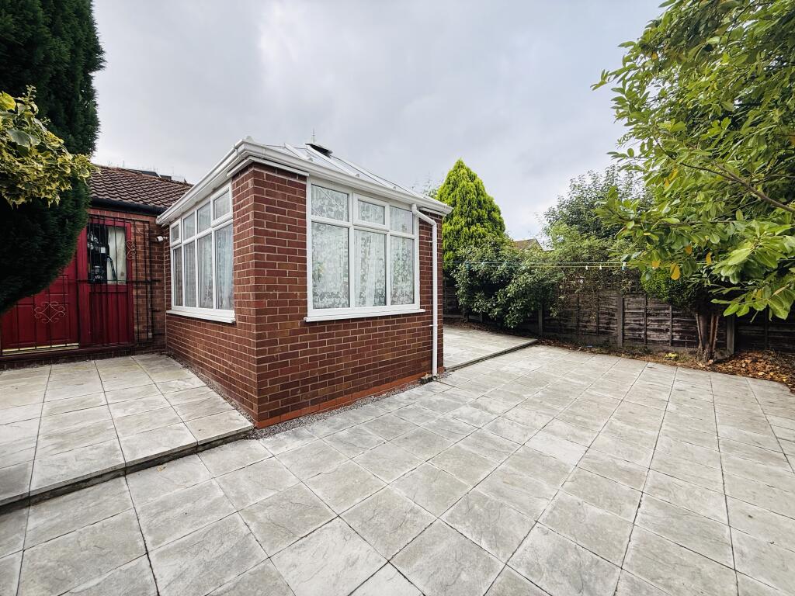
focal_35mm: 14
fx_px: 322
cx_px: 398
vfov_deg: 85.7
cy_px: 298
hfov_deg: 102.1
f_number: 2.2
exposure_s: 1/310
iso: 64
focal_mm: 2.22
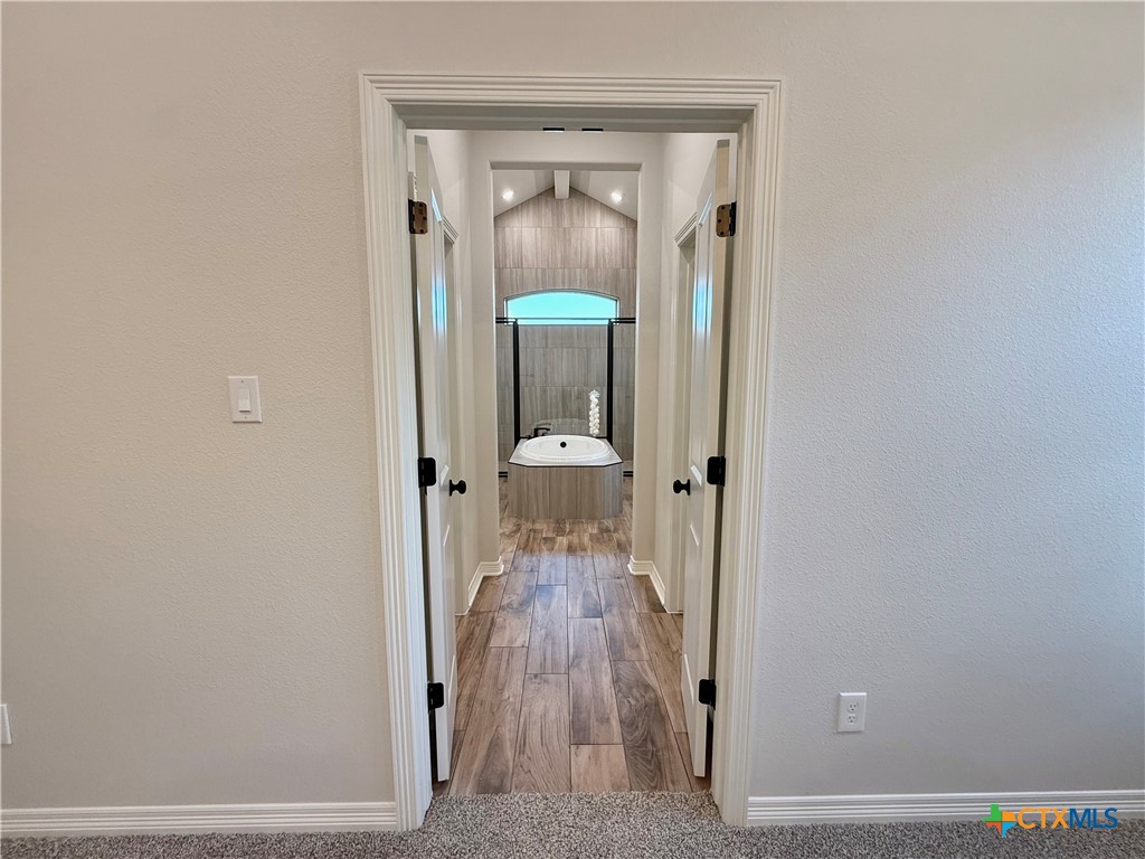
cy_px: 430
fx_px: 463
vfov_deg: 85.7
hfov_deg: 102.1
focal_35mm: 14
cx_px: 572
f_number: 2.2
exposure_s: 1/120
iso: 200
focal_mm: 2.22
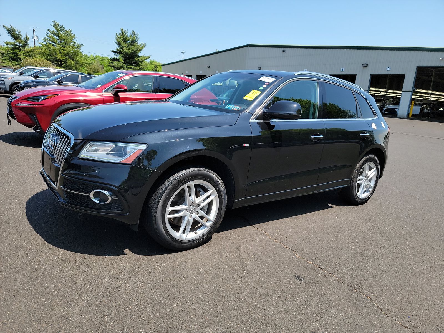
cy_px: 166
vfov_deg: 56.8
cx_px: 222
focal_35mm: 24
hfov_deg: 71.6
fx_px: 308
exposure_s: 1/457
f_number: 1.8
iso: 50
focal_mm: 6.7
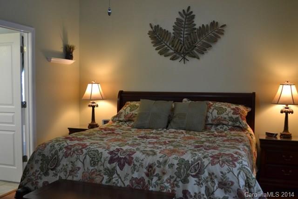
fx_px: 298
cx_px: 149
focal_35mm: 36
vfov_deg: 36.9
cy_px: 100
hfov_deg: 53.1
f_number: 4
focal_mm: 24
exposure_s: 1/60
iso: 800
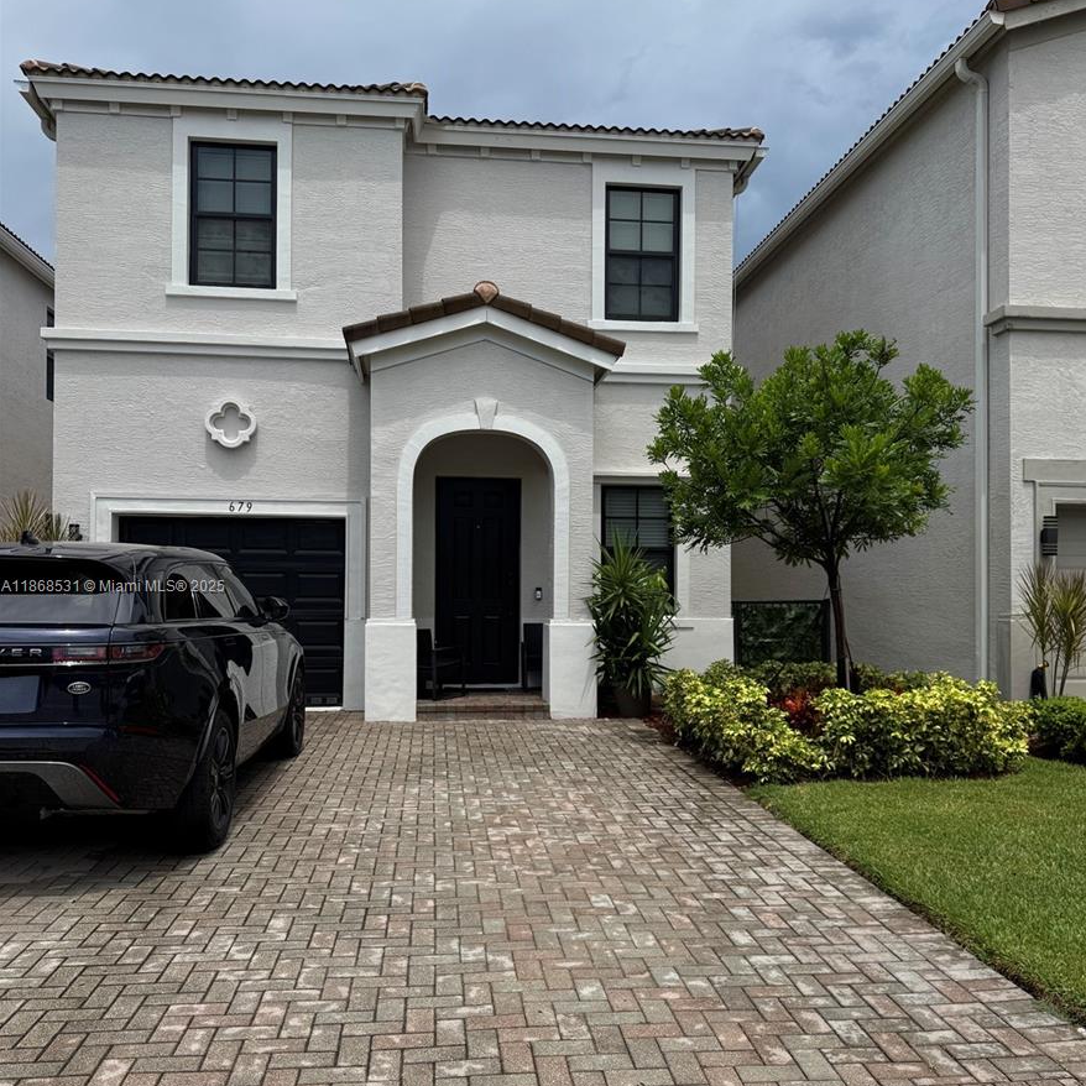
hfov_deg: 55.6
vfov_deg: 55.6
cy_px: 588
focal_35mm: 29
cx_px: 555
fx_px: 1029
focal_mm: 6.76
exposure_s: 1/4608
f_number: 1.78
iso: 80
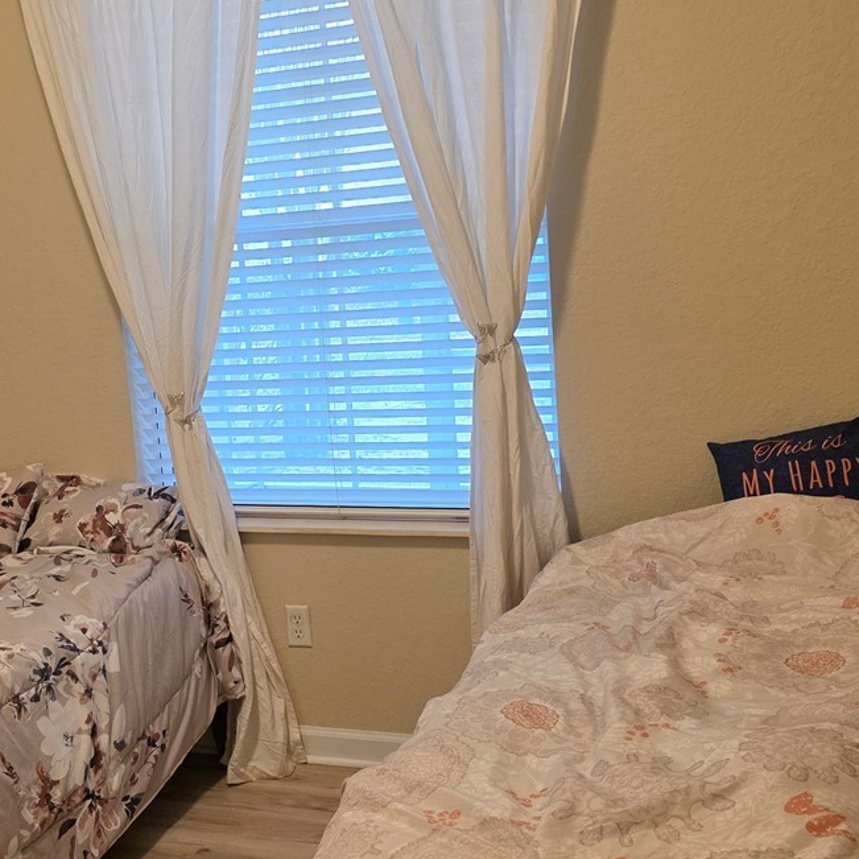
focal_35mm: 50
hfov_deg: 33.4
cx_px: 230
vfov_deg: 34.0
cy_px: 428
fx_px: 1404
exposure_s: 1/120
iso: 200
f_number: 1.7
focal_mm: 6.3
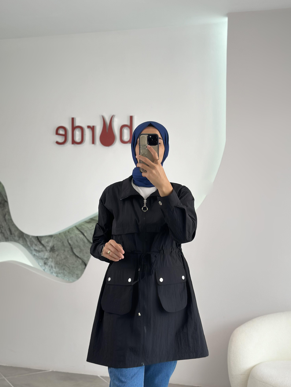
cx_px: 147
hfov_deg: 29.7
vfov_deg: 38.9
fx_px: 549
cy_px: 195
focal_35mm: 49
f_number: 1.78
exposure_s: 1/241
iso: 80
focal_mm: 6.86
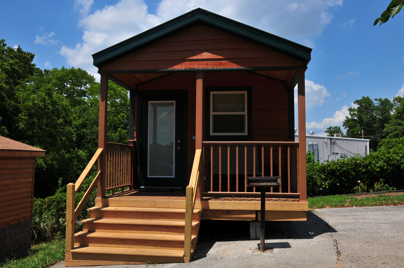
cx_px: 202
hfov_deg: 57.3
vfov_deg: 39.9
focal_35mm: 33
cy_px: 134
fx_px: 370
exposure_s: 1/500
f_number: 10
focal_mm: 22
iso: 200
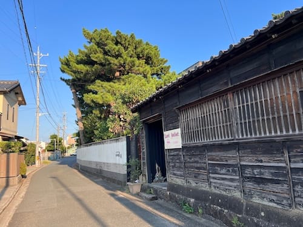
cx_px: 152
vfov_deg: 53.1
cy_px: 114
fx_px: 228
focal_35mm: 26
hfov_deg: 67.3
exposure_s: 1/1009
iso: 50
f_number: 1.5
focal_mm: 5.7
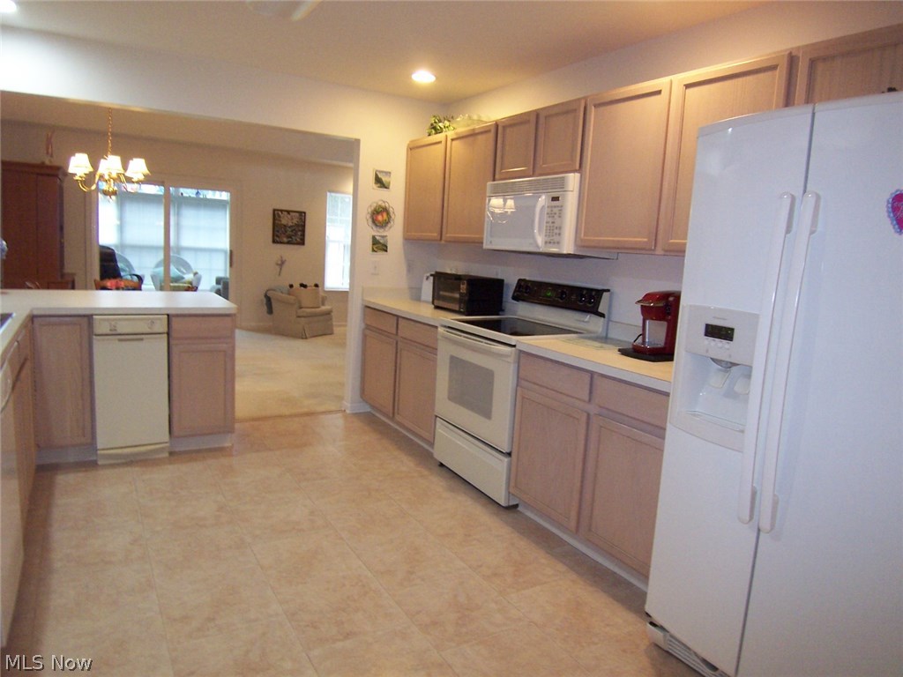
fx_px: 600
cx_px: 452
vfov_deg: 58.9
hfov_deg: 73.9
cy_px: 338
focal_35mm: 23
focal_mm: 3.8
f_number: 2.8
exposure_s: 1/30
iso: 200
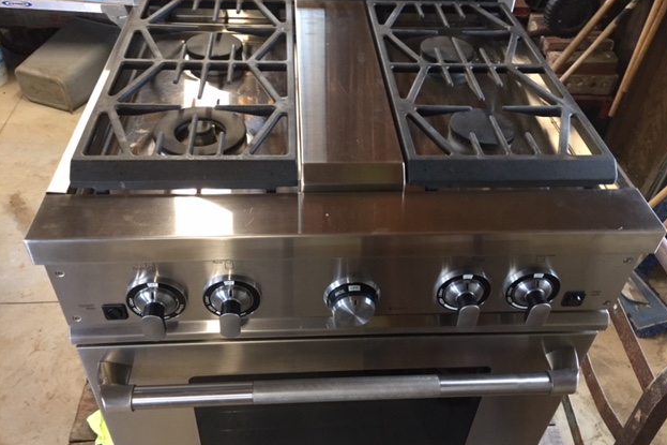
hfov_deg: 60.3
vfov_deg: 42.3
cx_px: 339
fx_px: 574
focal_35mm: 31
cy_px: 213
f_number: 2.2
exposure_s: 1/30
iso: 125
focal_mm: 4.15
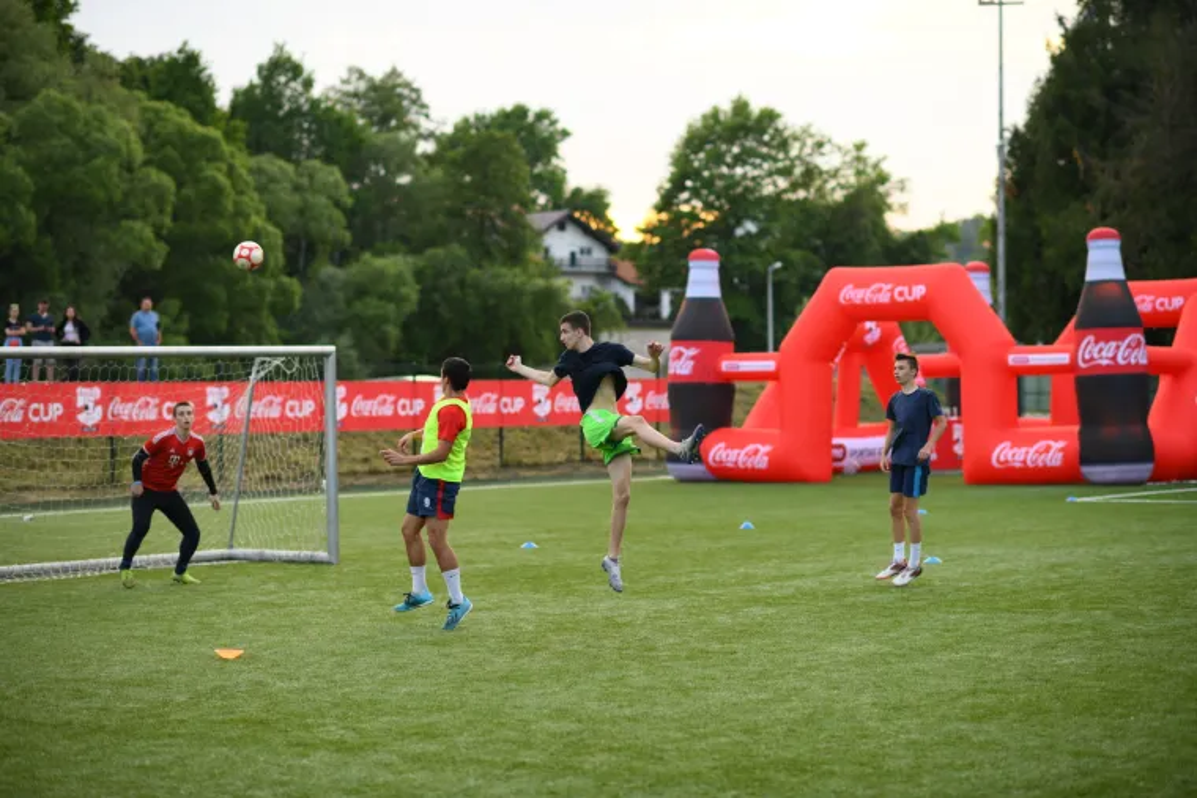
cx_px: 598
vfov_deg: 16.1
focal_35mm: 85
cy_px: 399
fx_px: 2827
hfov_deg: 23.9
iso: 400
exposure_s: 1/1000
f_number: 2.2
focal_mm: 85
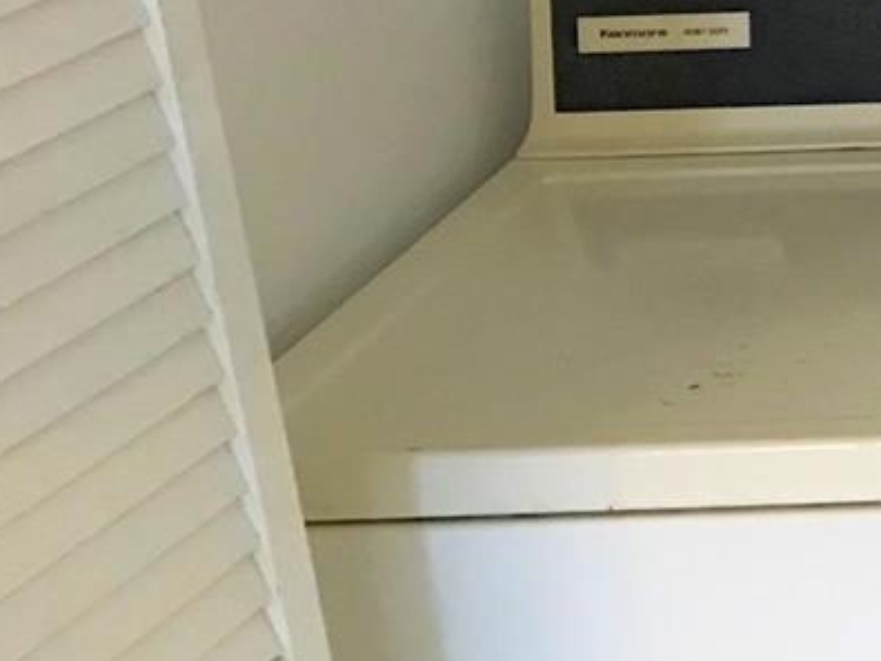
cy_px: 260
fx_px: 2876
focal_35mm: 113
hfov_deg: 15.1
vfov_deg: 13.1
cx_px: 1588
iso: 64
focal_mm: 3.99
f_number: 1.8
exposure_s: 1/15
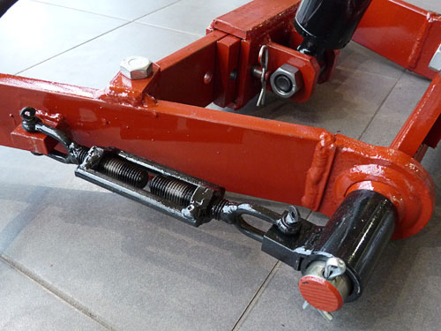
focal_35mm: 27
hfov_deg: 65.3
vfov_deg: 51.4
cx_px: 220
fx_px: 344
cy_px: 166
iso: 400
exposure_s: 1/10
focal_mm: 4.8
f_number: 2.8
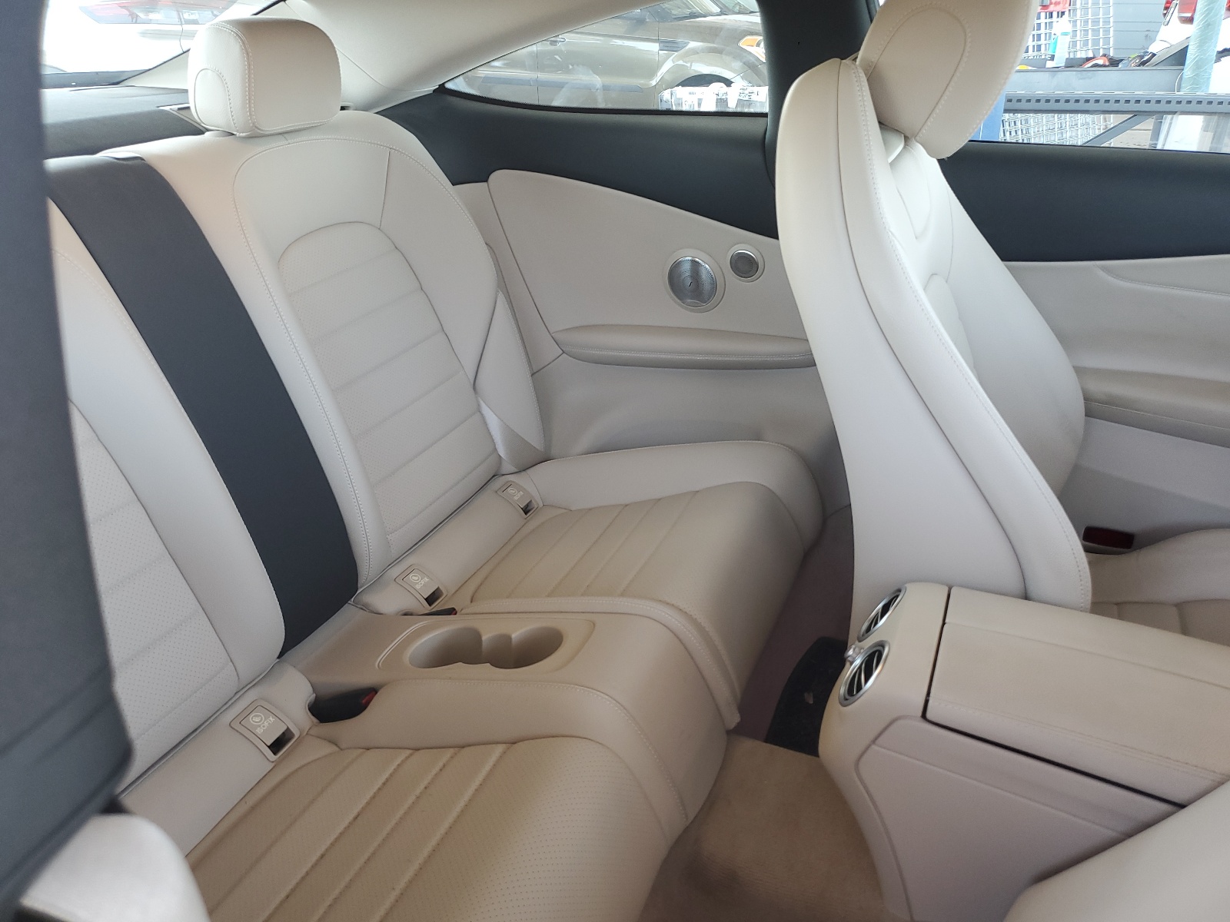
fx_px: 924
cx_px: 615
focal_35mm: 26
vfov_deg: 53.1
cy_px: 461
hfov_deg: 67.3
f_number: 1.5
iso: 61
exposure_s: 1/60.2
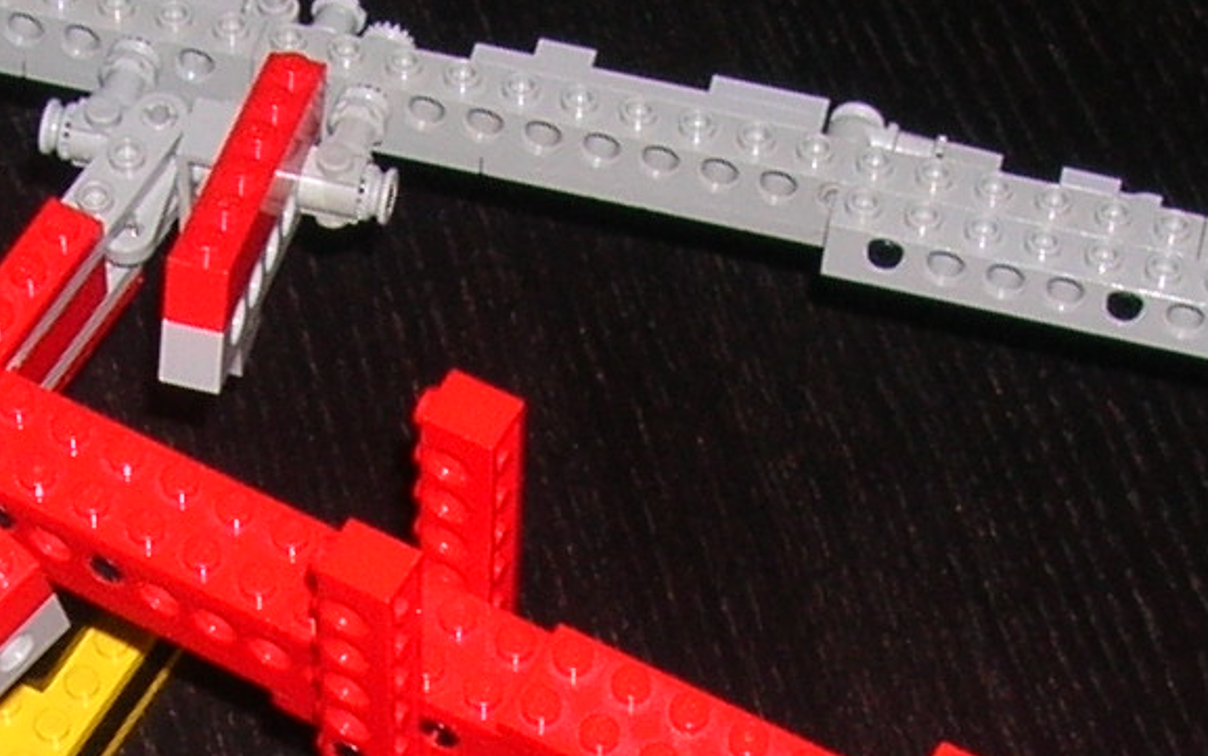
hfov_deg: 14.2
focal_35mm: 147
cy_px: 877
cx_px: 360
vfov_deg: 8.8
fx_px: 4841
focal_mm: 5.8
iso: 50
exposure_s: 1/60.1
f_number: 2.8
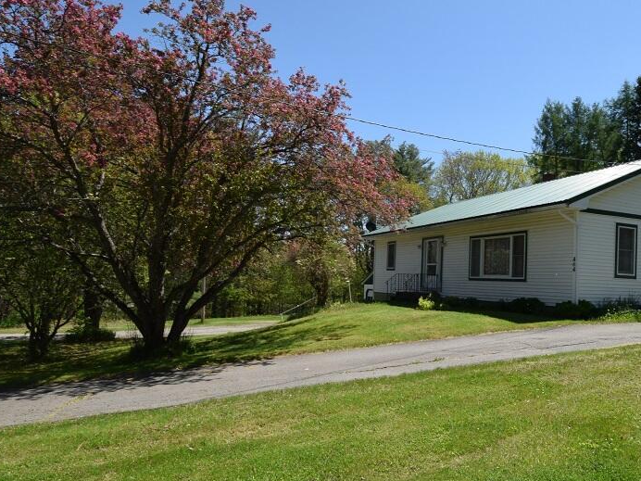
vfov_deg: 54.9
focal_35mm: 25
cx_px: 397
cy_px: 251
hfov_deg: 68.4
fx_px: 463
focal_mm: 10
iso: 100
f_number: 8
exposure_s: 1/200
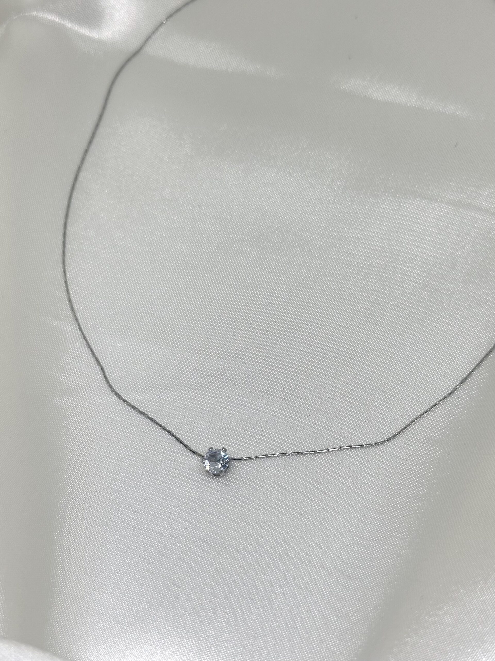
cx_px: 248
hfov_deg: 30.3
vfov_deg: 39.7
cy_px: 330
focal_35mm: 48
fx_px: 915
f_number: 1.78
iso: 64
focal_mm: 6.86
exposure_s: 1/663
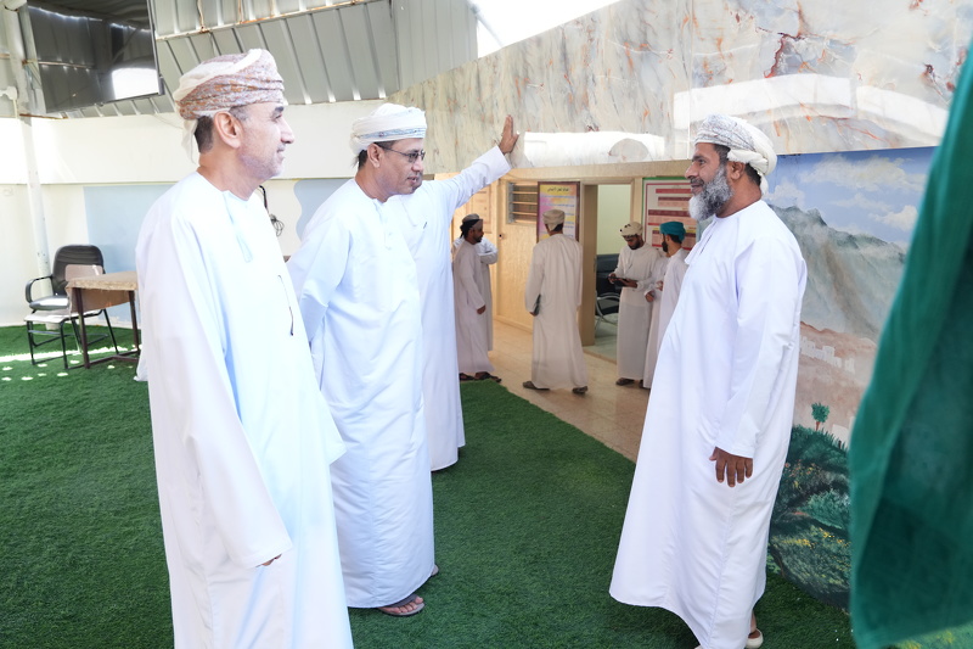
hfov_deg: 73.8
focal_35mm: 24
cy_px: 324
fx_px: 648
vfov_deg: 53.1
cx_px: 486
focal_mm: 24
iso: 1250
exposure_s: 1/160
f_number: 4
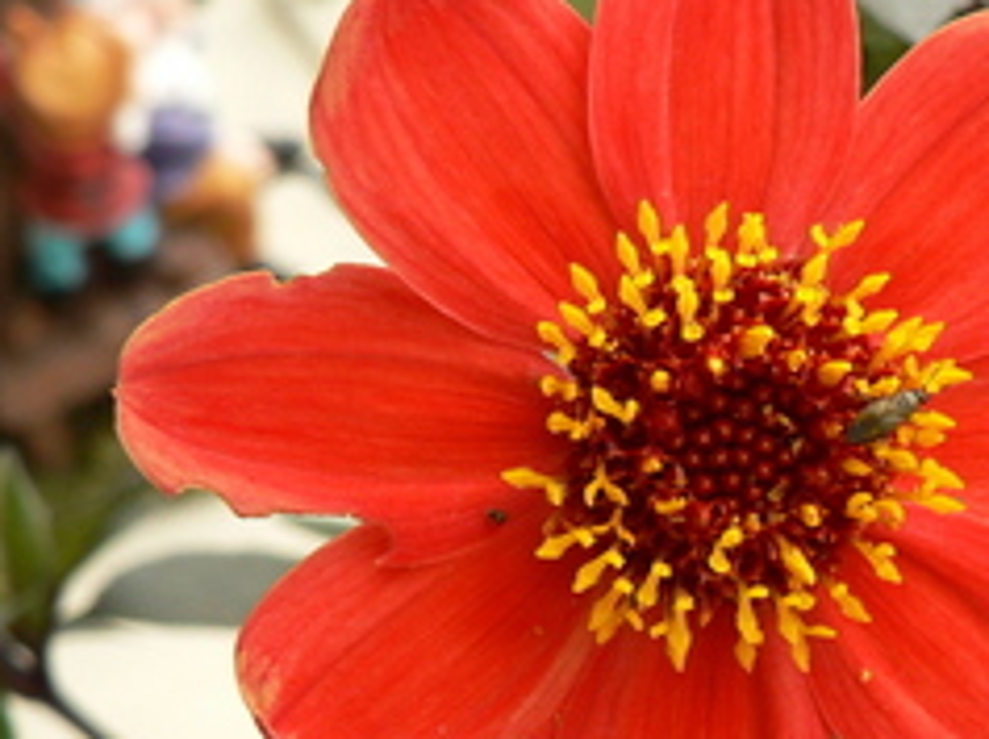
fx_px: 1997
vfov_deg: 20.9
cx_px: 814
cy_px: 511
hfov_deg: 27.2
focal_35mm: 70
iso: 100
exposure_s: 1/80
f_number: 4
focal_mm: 6
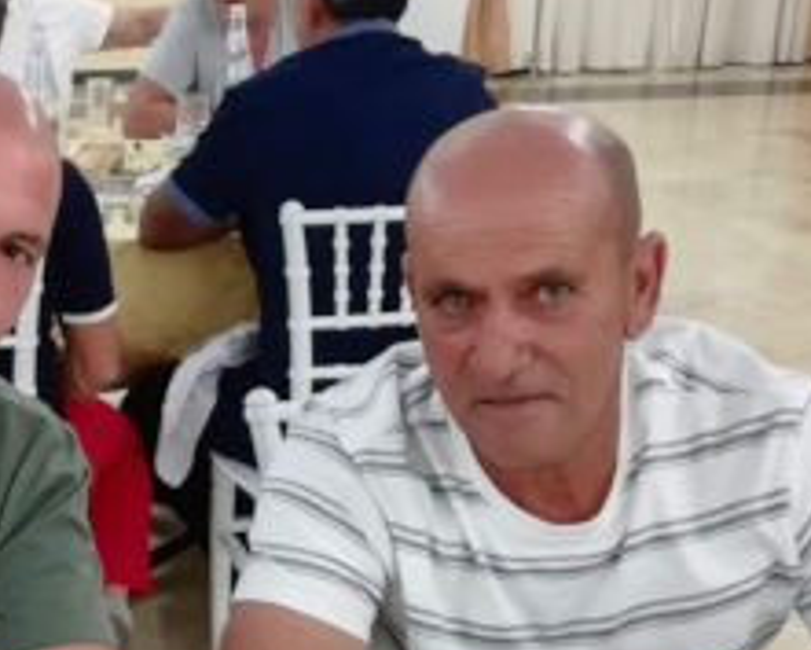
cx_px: 55
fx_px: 1657
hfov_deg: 26.4
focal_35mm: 69
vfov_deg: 21.9
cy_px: 525
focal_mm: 3.46
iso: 400
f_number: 2.2
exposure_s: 1/16.7
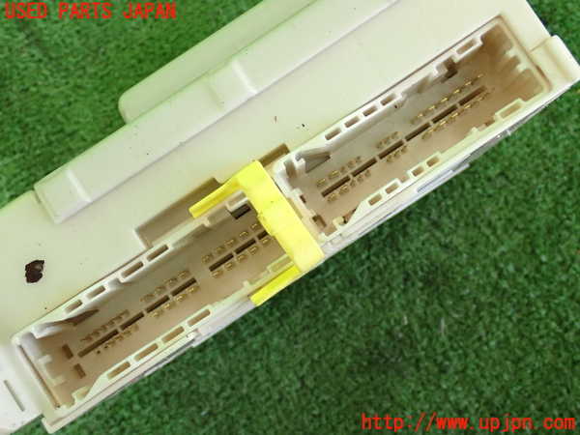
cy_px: 218
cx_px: 290
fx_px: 838
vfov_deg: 29.1
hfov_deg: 38.2
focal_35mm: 50
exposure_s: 1/125
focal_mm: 9.01
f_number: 3.2
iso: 500
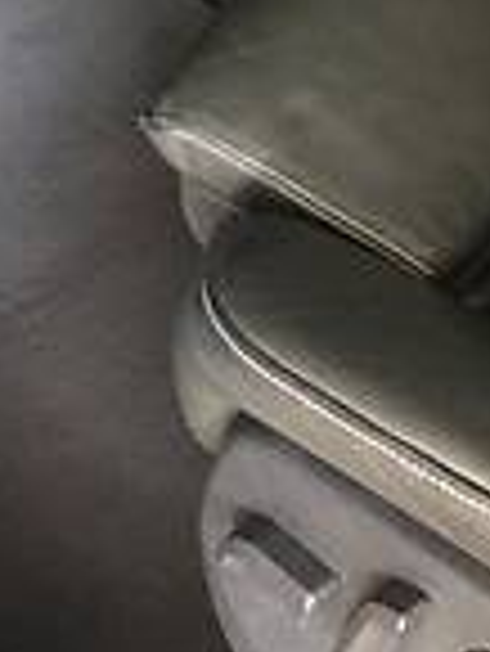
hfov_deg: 12.3
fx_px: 2262
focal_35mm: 120
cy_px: -423
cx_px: 459
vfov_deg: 14.8
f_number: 2.2
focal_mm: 4.2
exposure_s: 1/25
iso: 200
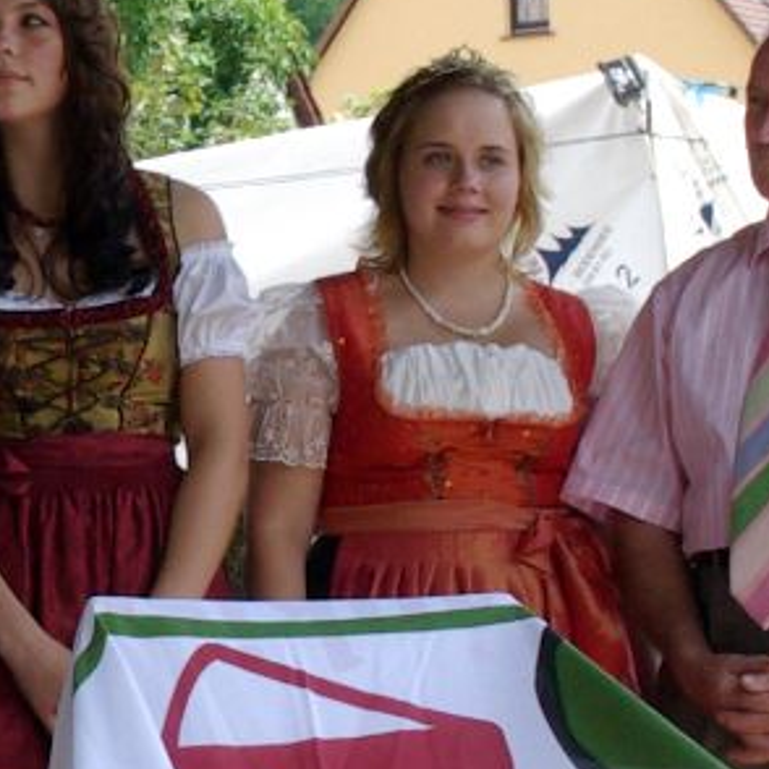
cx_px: -133
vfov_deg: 7.0
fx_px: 6258
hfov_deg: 7.0
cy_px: 413
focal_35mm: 249
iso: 400
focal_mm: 28
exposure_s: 1/180
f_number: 8
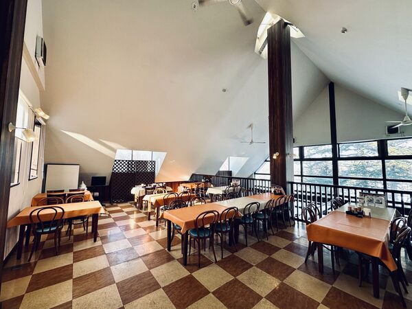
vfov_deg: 85.7
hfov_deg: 102.1
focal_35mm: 14
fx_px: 167
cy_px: 154
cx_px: 206
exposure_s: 1/99
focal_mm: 2.22
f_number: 2.2
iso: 64
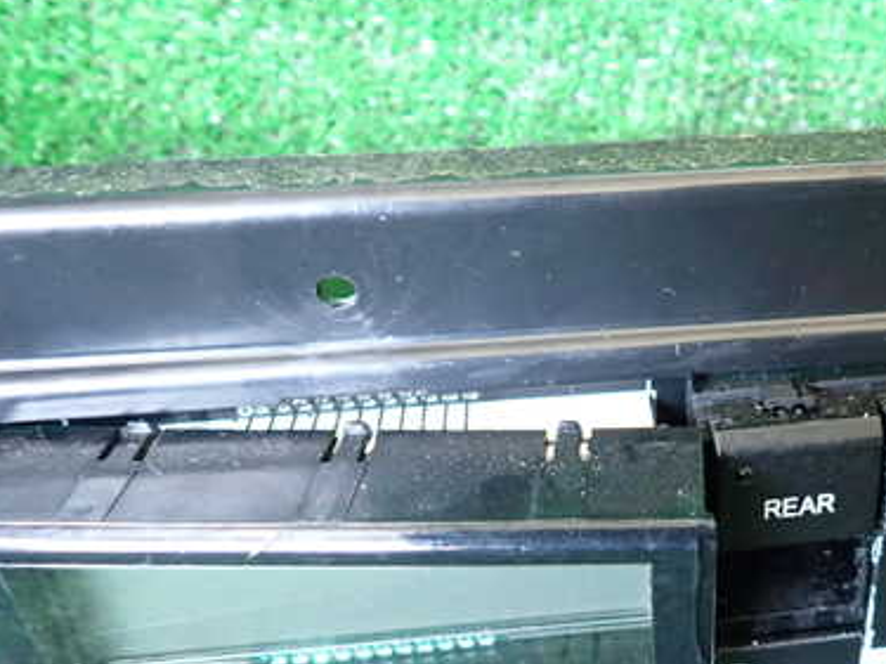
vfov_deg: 35.7
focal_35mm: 40
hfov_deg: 44.9
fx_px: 1023
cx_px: 685
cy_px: 421
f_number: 2
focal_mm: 4.5
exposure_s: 1/30
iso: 400
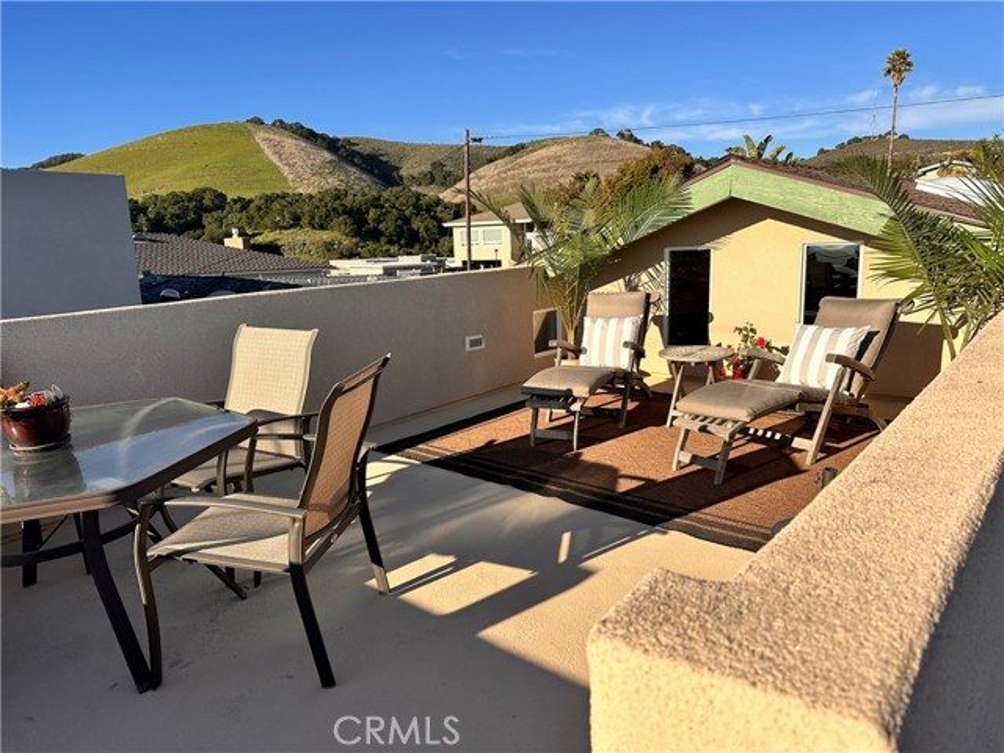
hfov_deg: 71.6
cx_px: 502
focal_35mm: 24
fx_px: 696
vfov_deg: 56.8
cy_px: 376
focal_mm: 6.86
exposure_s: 1/4348
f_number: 1.78
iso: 80
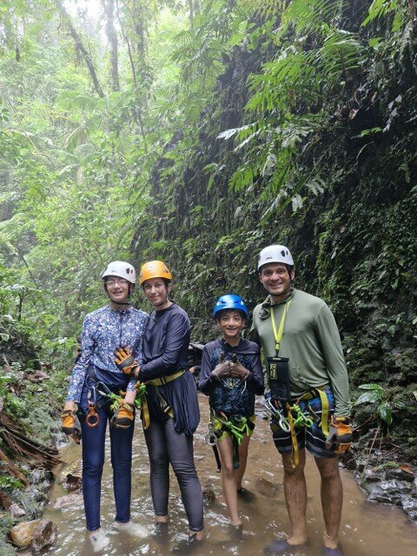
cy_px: 278
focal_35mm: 23
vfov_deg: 73.9
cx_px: 208
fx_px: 369
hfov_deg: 58.9
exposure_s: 1/60
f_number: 1.8
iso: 640
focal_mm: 5.54
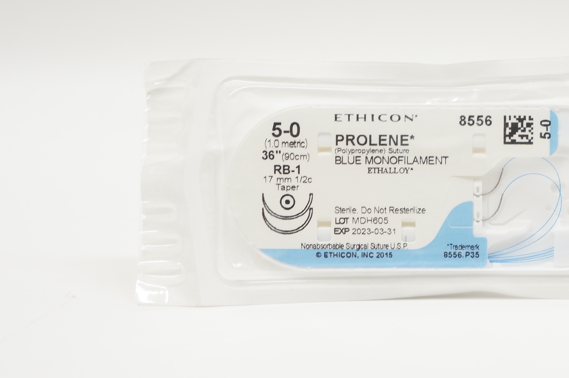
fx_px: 1103
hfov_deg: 28.4
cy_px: 161
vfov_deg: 19.4
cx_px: 448
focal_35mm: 70
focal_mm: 27
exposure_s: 1/40
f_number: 7.1
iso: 400
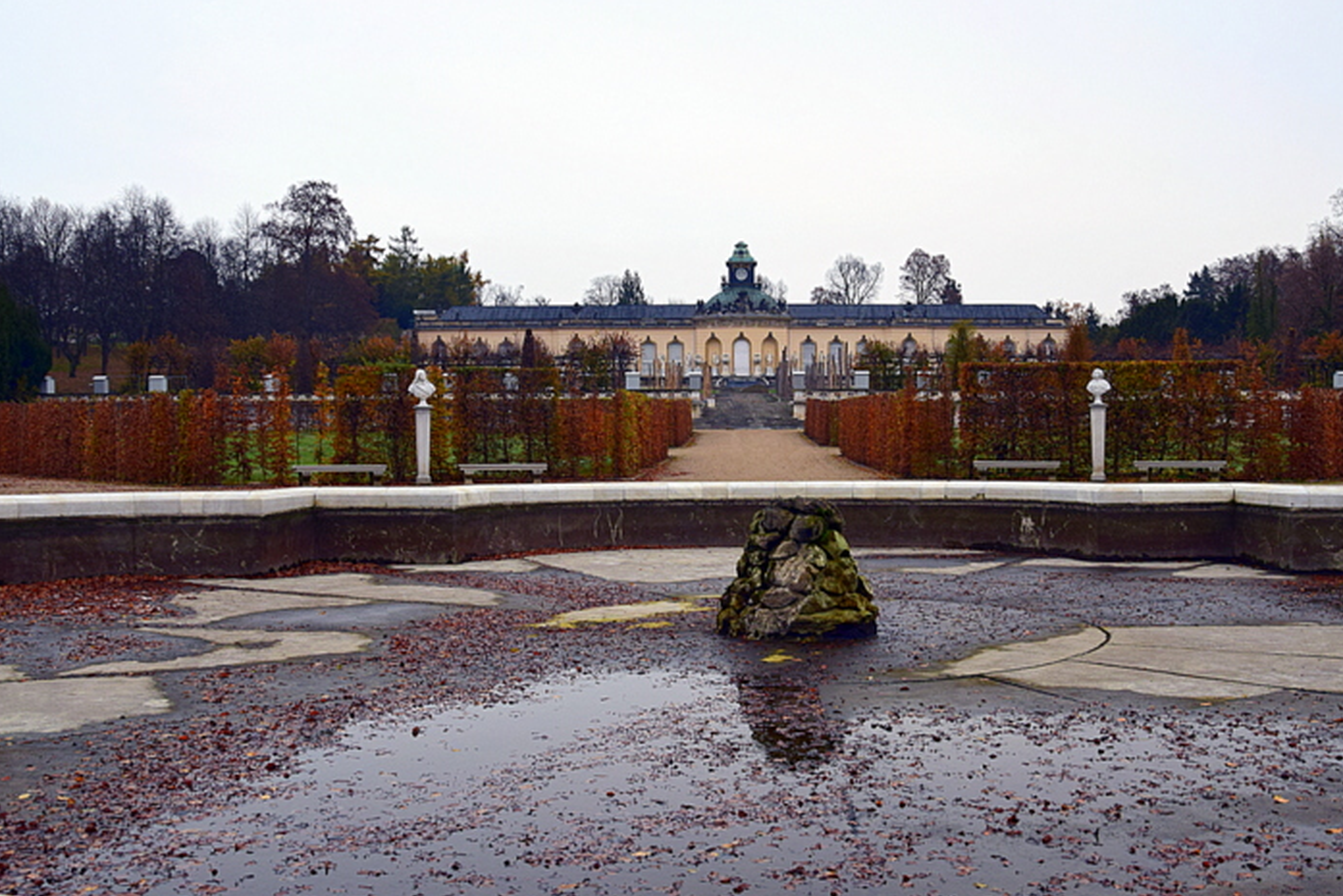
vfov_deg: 42.3
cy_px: 443
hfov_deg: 60.1
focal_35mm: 31
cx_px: 757
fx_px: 1157
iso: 400
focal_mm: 18
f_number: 9
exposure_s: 1/100
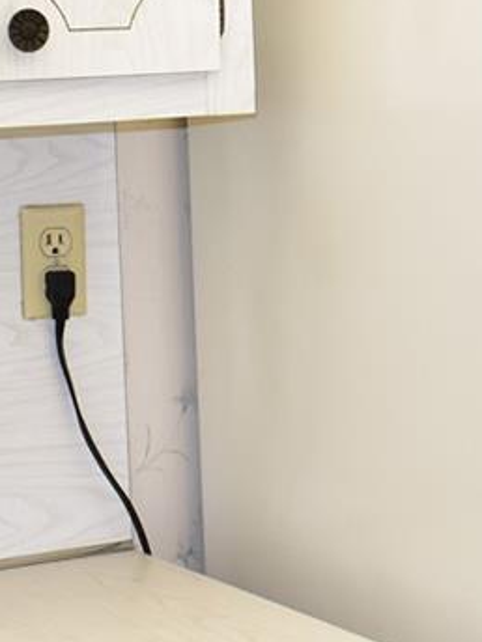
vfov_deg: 14.7
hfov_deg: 10.9
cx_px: 506
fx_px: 2488
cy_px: 149
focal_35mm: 134
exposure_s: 1/60
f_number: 4
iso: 560
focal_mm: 20
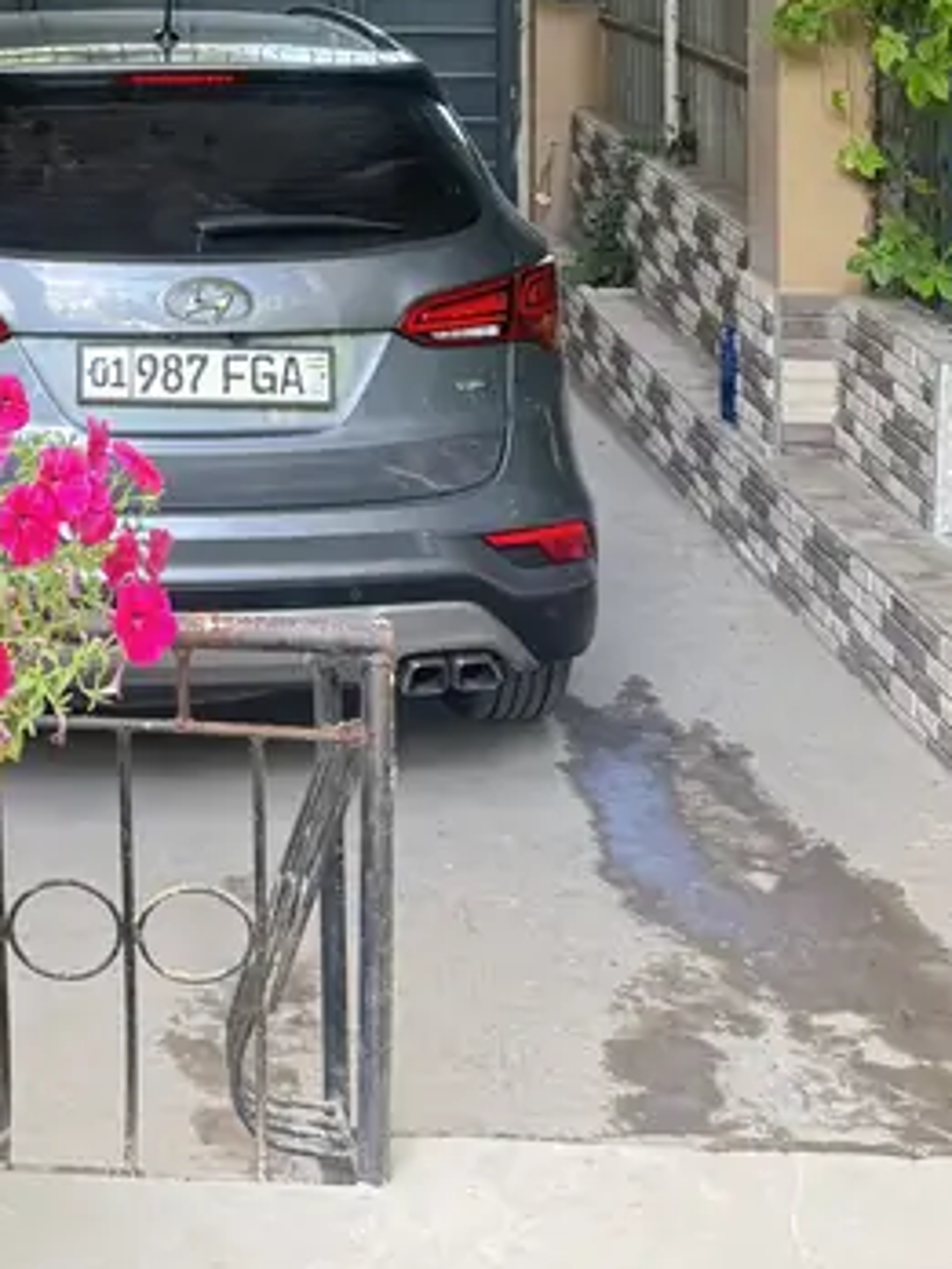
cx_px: 78
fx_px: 2273
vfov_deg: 28.8
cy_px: -62
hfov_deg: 23.0
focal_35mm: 62
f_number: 1.78
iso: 200
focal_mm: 6.76
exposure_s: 1/121
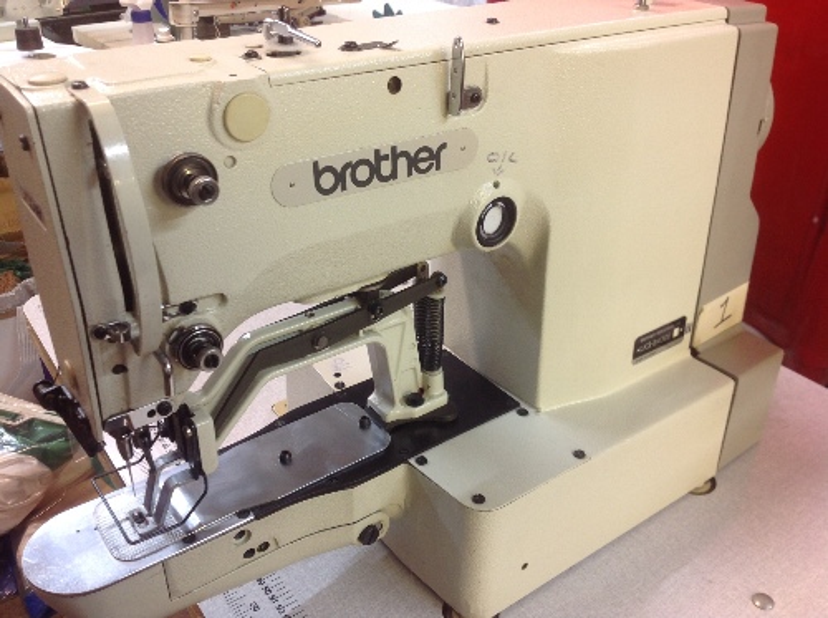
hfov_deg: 52.7
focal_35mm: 35
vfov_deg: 40.6
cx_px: 414
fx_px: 836
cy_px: 309
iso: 64
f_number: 2.4
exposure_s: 1/15
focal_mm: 4.28
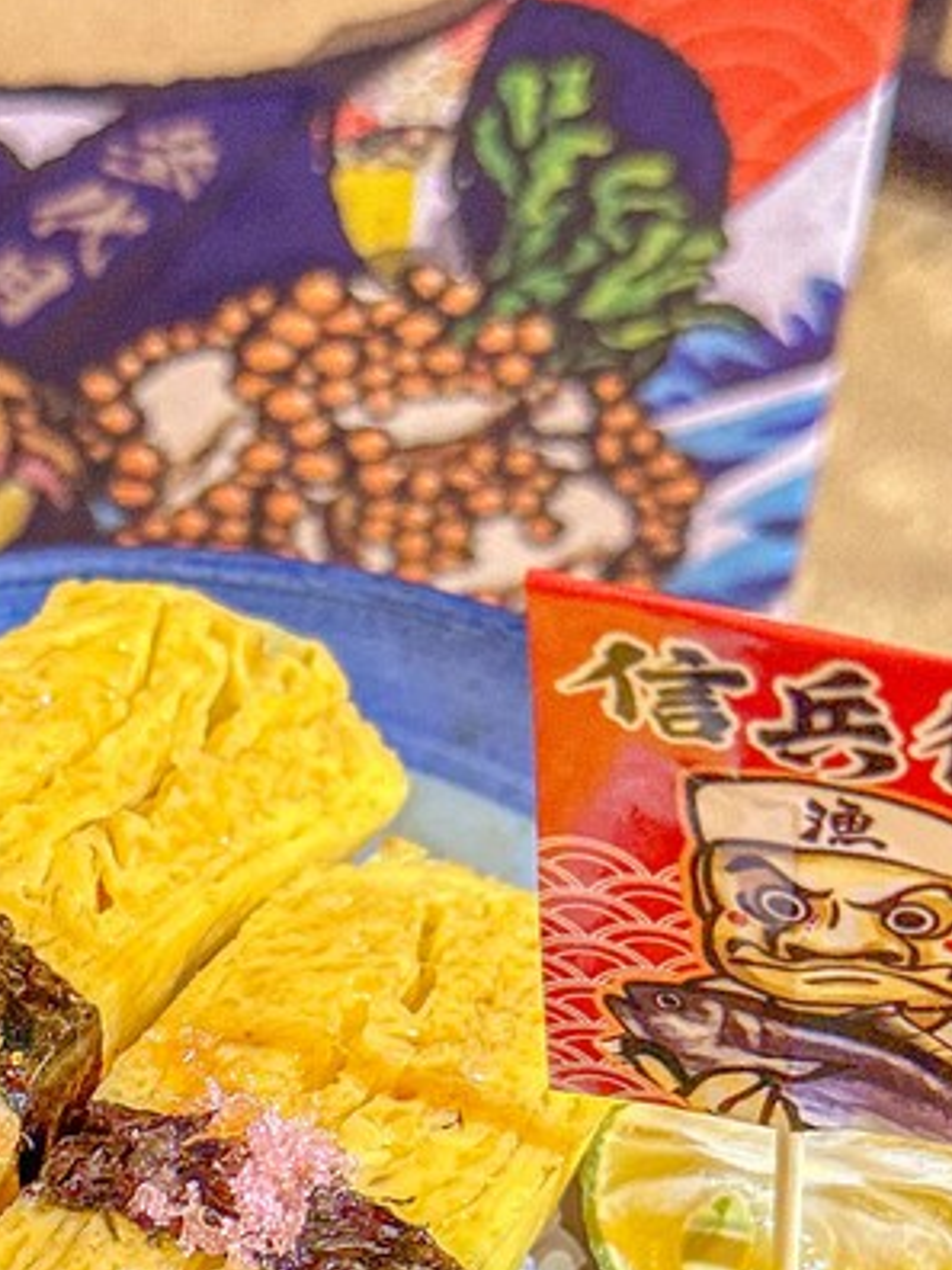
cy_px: 1122
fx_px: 3777
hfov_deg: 14.2
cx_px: 91
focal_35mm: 103
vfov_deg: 18.8
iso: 250
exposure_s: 1/40
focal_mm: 6.86
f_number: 1.8
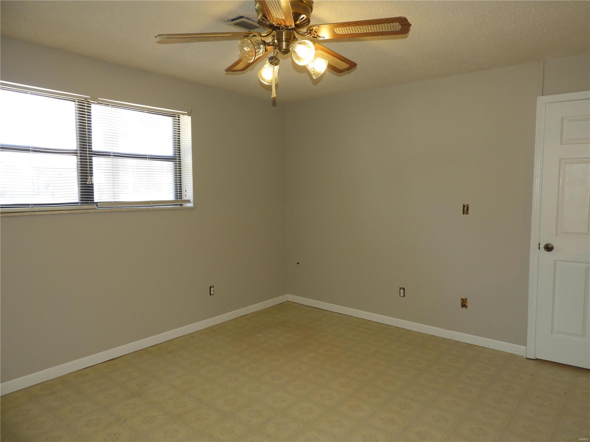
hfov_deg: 71.6
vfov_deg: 56.8
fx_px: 409
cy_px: 221
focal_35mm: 24
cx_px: 295
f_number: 3.3
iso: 100
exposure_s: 1/40
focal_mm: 4.3
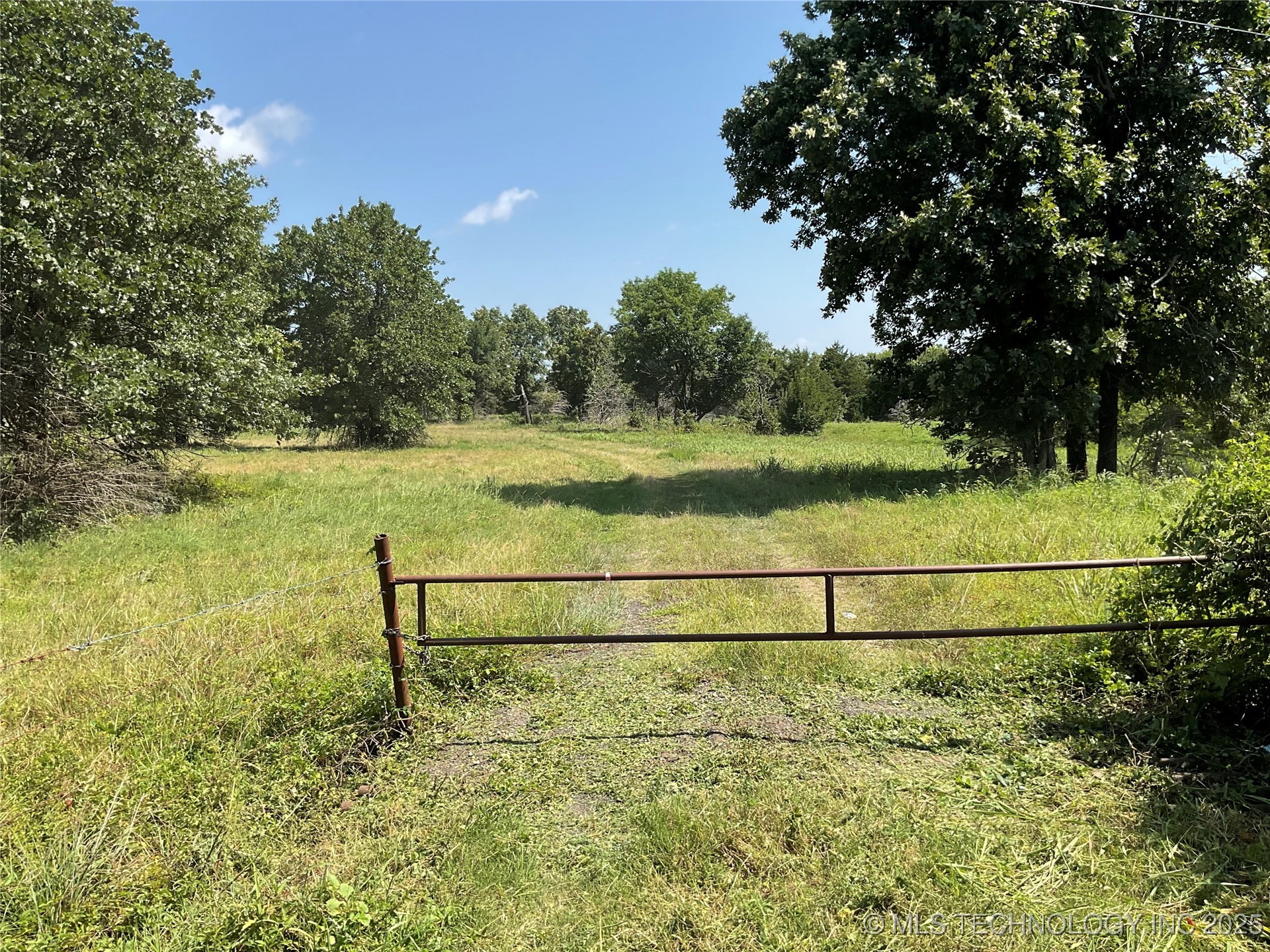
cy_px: 476
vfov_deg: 48.2
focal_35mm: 29
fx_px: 1064
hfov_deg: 61.7
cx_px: 635
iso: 16
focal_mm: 3
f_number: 1.8
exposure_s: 1/1221
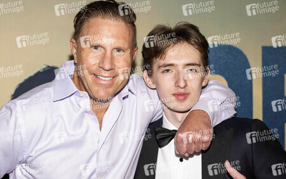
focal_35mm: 80
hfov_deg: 25.8
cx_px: 143
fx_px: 624
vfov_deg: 16.3
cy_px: 88
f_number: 4.5
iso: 800
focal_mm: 78
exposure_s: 1/200
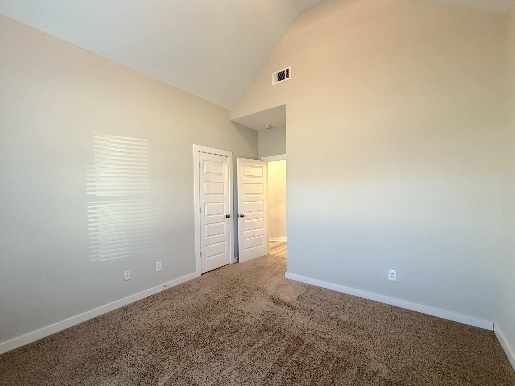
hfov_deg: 98.1
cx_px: 250
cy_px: 203
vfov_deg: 81.7
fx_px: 223
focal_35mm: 15
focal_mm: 2.22
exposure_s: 1/60
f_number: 2.2
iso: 320
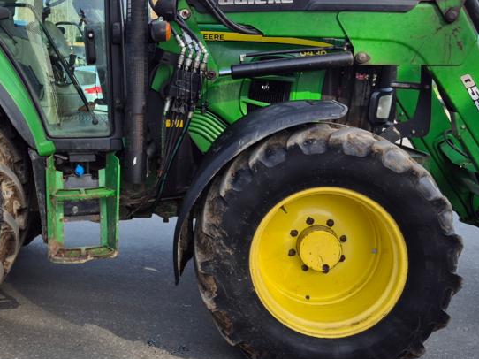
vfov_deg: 30.6
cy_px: 112
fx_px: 650
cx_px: 150
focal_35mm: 47
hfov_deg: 39.8
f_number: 1.8
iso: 25
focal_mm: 5.4
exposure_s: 1/938
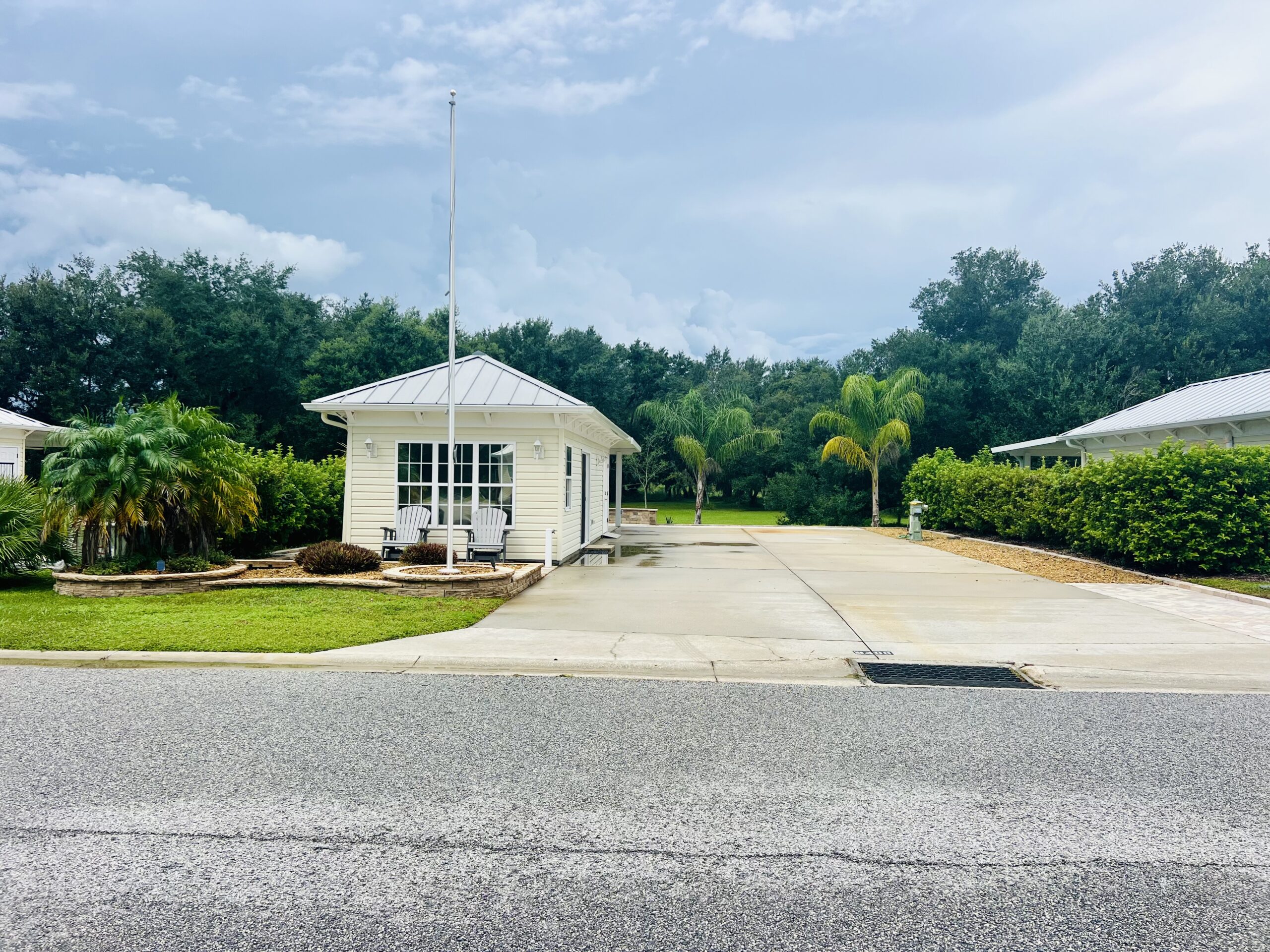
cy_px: 476
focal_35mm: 26
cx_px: 635
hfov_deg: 67.3
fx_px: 954
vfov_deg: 53.1
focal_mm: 5.7
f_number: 1.5
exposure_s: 1/3257
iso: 50
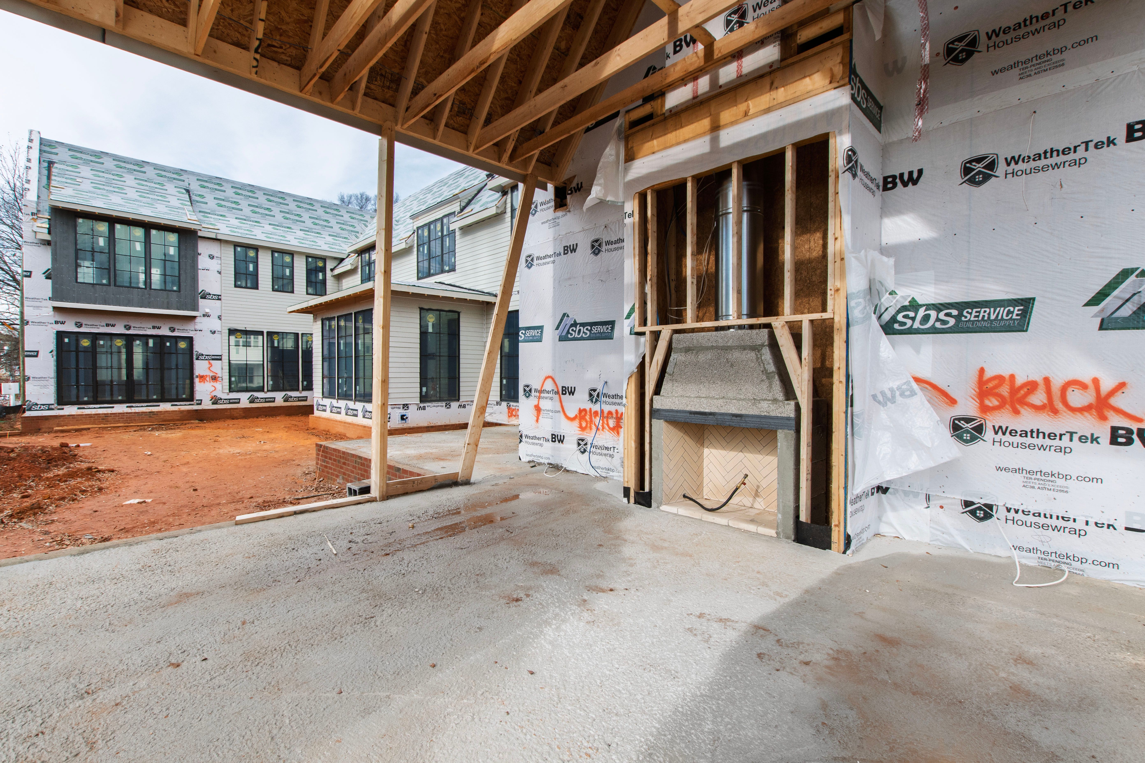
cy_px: 382
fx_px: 477
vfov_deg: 77.3
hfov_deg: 100.4
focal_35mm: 15
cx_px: 572
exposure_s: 1/250
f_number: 8
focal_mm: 10
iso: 320
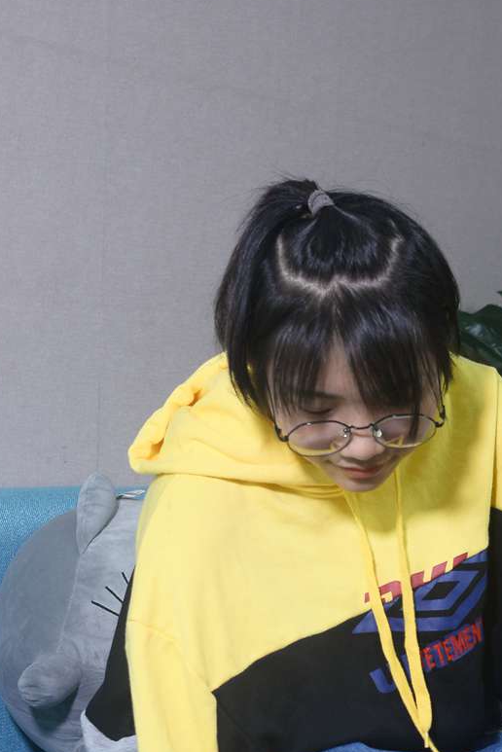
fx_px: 1985
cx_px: 496
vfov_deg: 20.8
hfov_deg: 14.2
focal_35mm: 95
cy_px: 741
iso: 800
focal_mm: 35
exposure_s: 1/125
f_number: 5
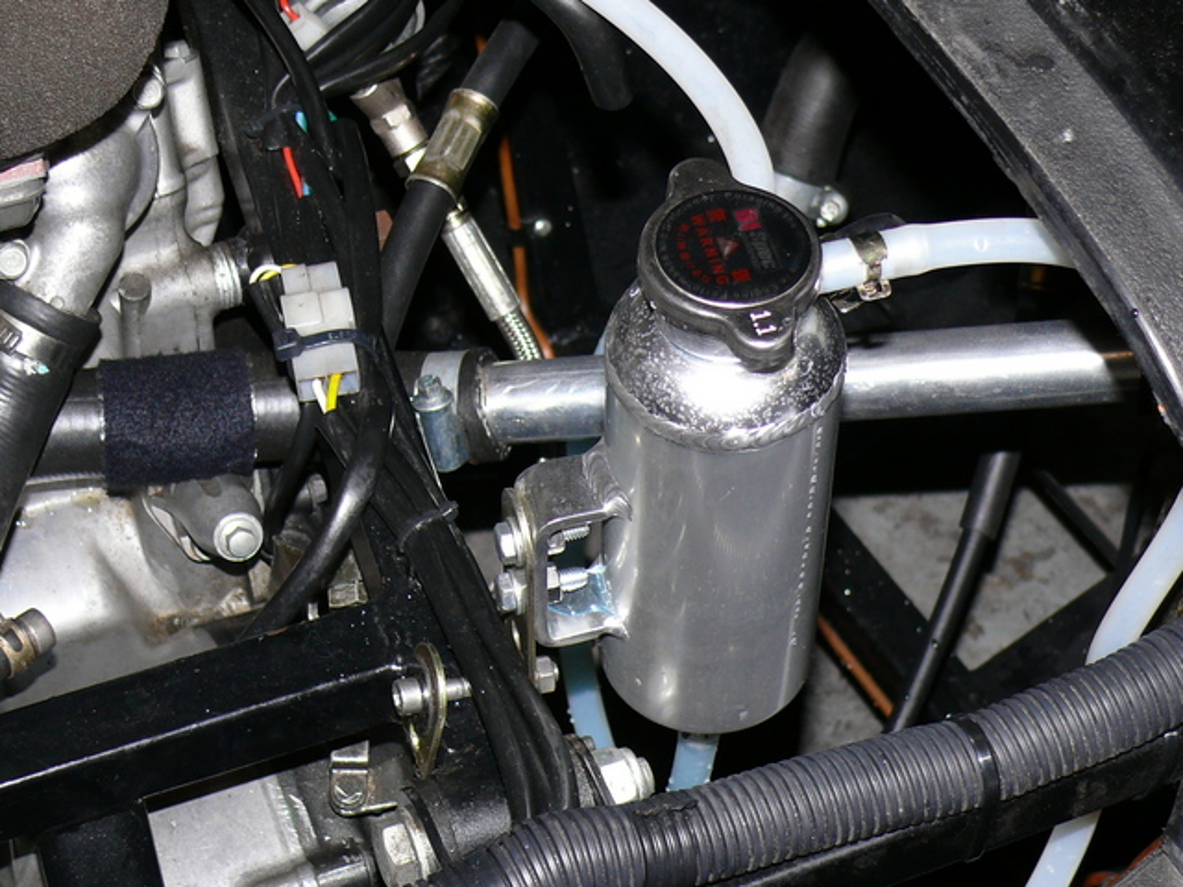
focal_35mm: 103
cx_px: 592
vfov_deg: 14.4
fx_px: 3520
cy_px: 444
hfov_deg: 19.1
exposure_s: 1/30
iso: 100
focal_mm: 13.5
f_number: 3.2
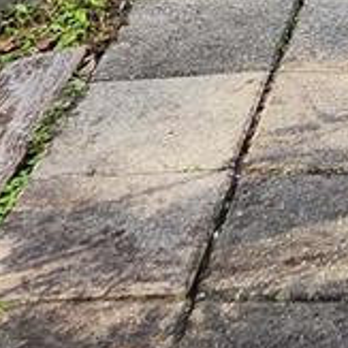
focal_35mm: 150
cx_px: 544
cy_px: -399
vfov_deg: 10.5
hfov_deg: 11.1
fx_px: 1706
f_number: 1.8
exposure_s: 1/180
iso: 25
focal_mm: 5.4
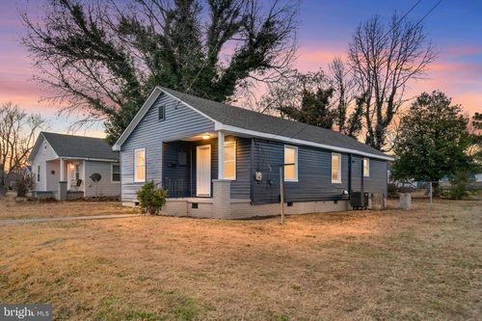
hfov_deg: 73.8
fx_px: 321
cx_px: 241
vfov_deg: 53.1
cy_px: 160
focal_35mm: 24
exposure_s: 1/10
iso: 640
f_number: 8
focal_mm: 24
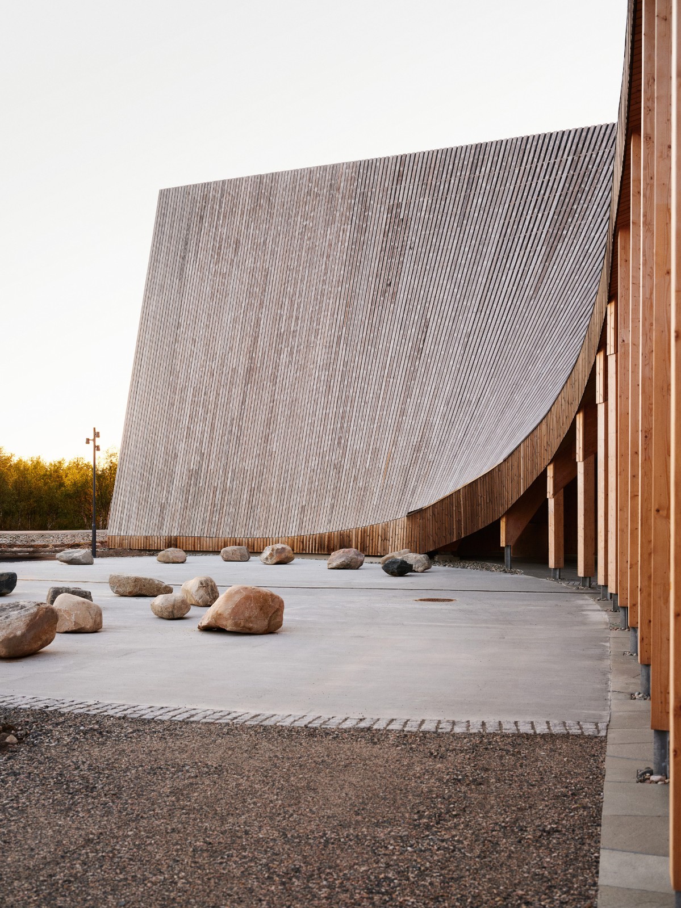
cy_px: 454
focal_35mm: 44
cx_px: 340
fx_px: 1155
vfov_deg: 43.0
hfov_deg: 32.9
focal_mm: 55
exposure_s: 1/250
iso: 400
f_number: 5.6
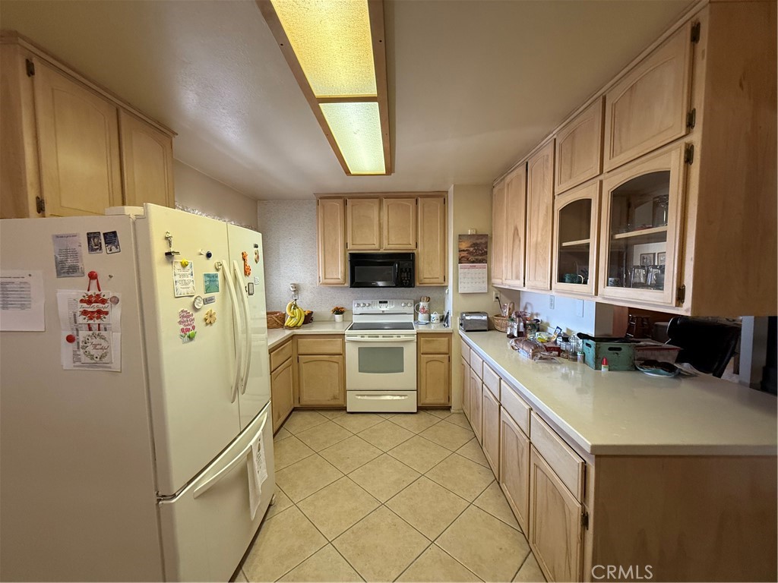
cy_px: 292
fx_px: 315
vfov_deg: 85.7
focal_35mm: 14
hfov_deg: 102.1
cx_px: 389
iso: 320
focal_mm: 2.22
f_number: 2.2
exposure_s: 1/120
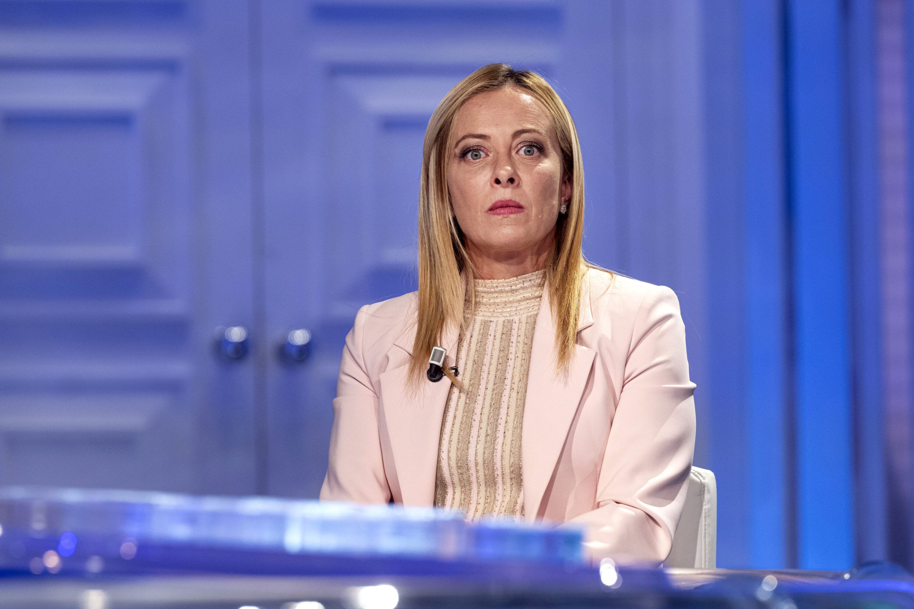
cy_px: 304
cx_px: 457
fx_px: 7615
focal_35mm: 300
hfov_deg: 6.9
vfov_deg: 4.6
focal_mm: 200
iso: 1000
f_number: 4
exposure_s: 1/400
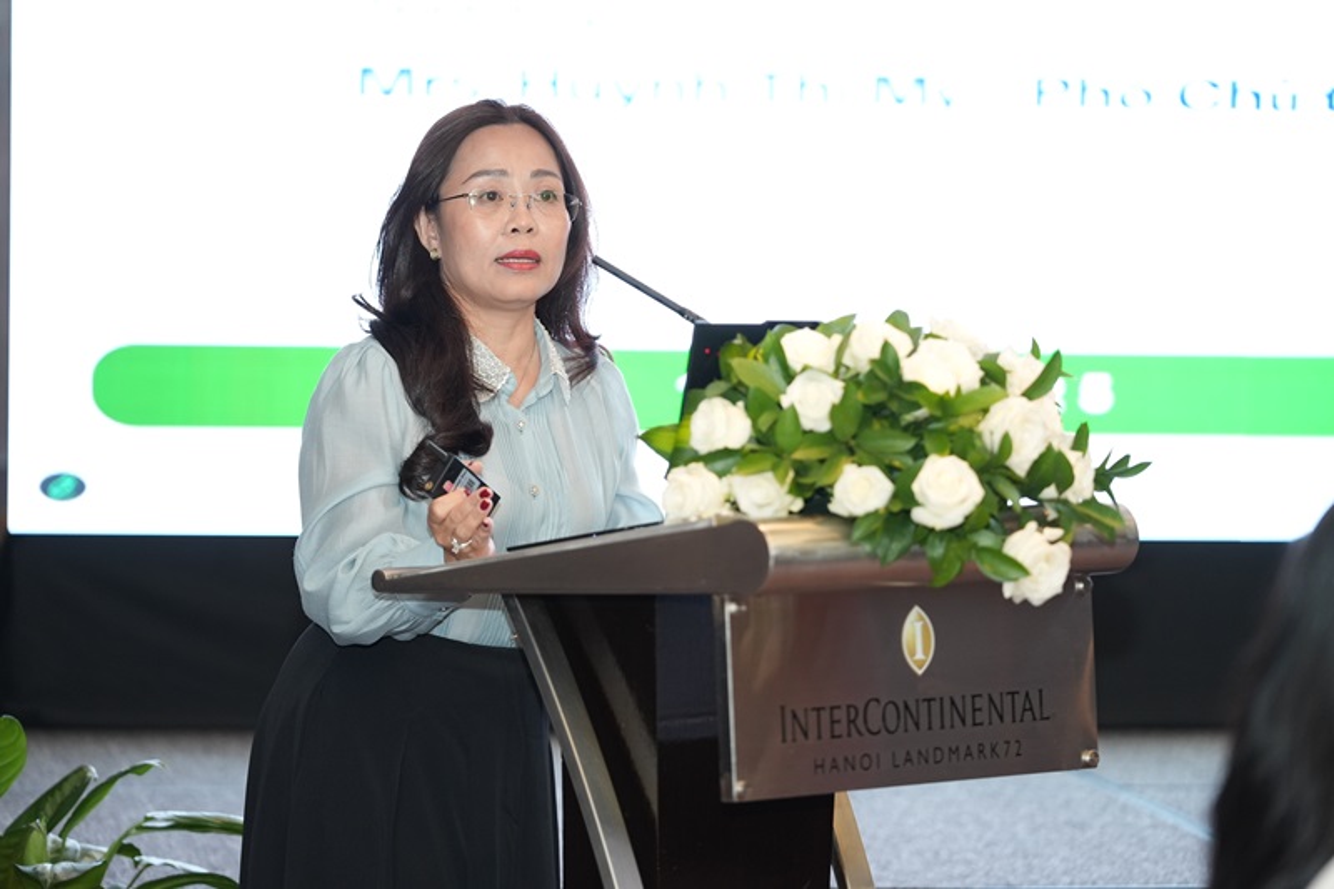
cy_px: 444
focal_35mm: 153
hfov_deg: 13.4
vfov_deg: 9.0
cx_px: 667
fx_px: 5657
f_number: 2.8
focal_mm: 152.7
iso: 1600
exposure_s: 1/200
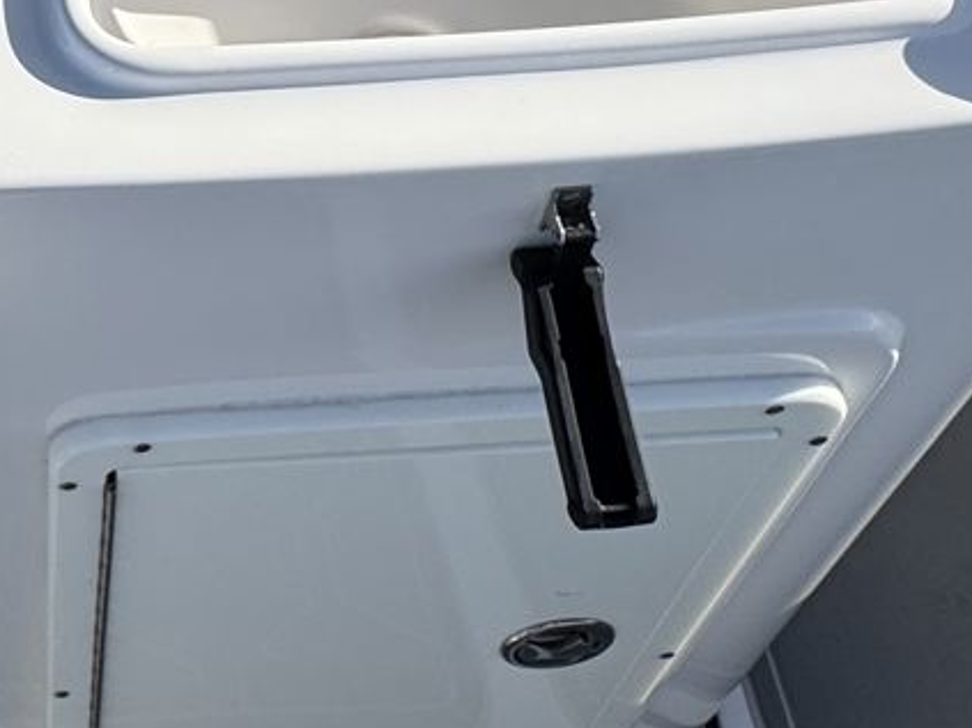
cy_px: -129
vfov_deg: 25.0
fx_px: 1488
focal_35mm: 53
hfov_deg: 33.1
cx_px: -9
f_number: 2.2
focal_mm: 2.22
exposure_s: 1/2985
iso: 50
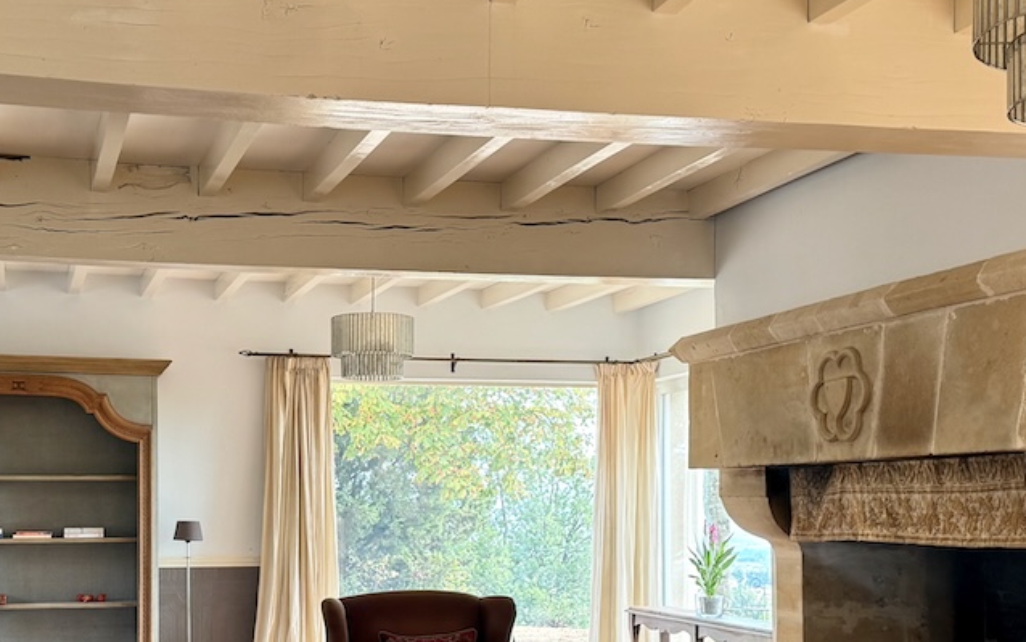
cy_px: 491
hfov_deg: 39.2
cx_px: 367
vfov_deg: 25.0
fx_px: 1426
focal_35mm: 51
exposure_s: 1/121
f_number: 1.78
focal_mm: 6.86
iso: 160
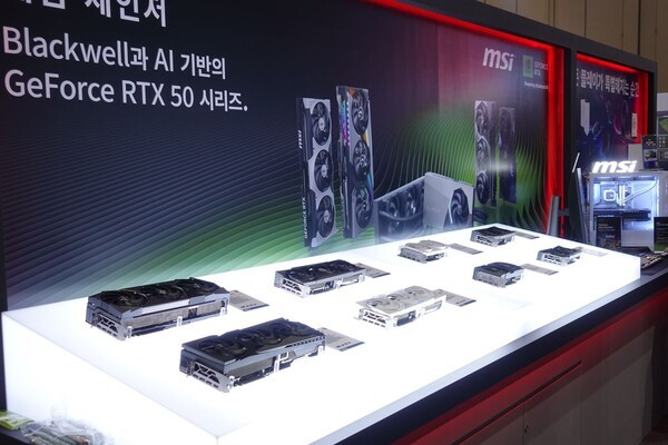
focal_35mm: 38
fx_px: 705
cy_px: 222
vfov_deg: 35.1
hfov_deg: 50.7
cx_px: 334
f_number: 2.8
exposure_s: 1/40
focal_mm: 14.1
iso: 250
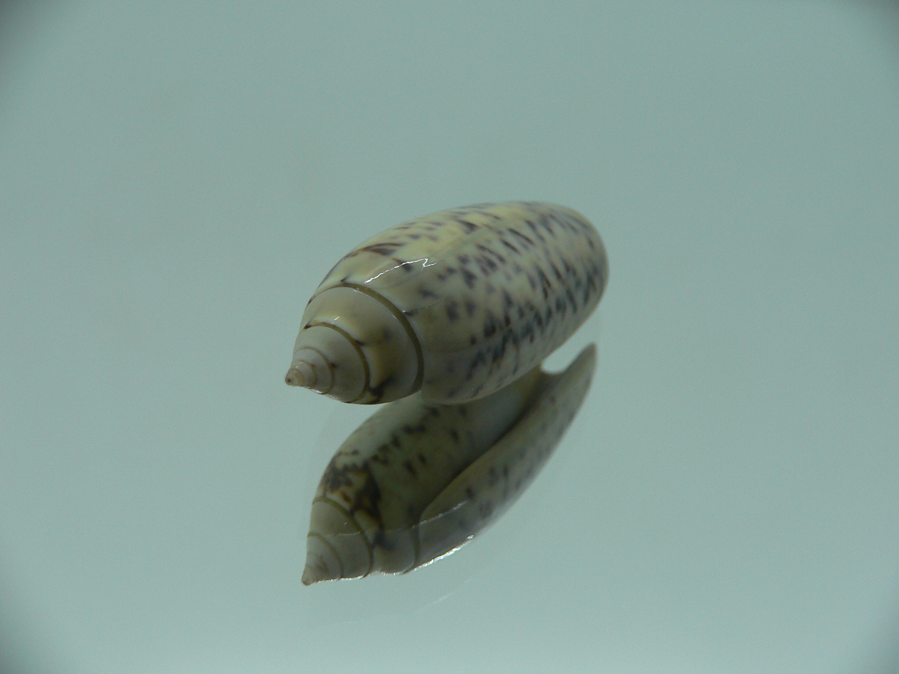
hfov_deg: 52.6
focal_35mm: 35
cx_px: 450
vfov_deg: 40.7
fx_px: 909
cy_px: 337
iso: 80
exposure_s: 1/60
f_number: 2.8
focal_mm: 4.6
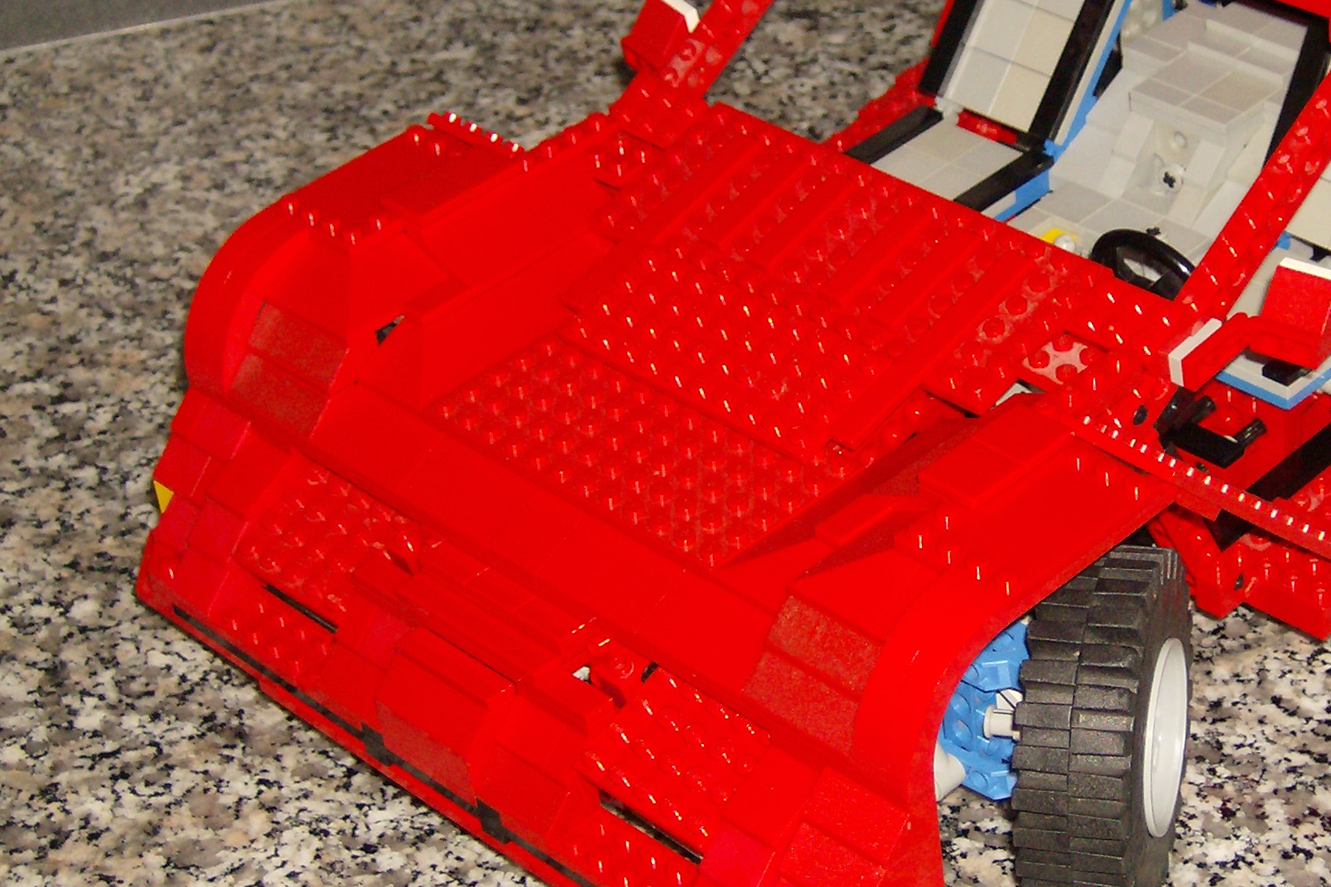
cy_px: 367
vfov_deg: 15.7
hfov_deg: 23.2
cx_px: 980
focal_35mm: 87
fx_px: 3216
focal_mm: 9.3
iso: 200
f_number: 3.4
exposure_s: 1/82.2
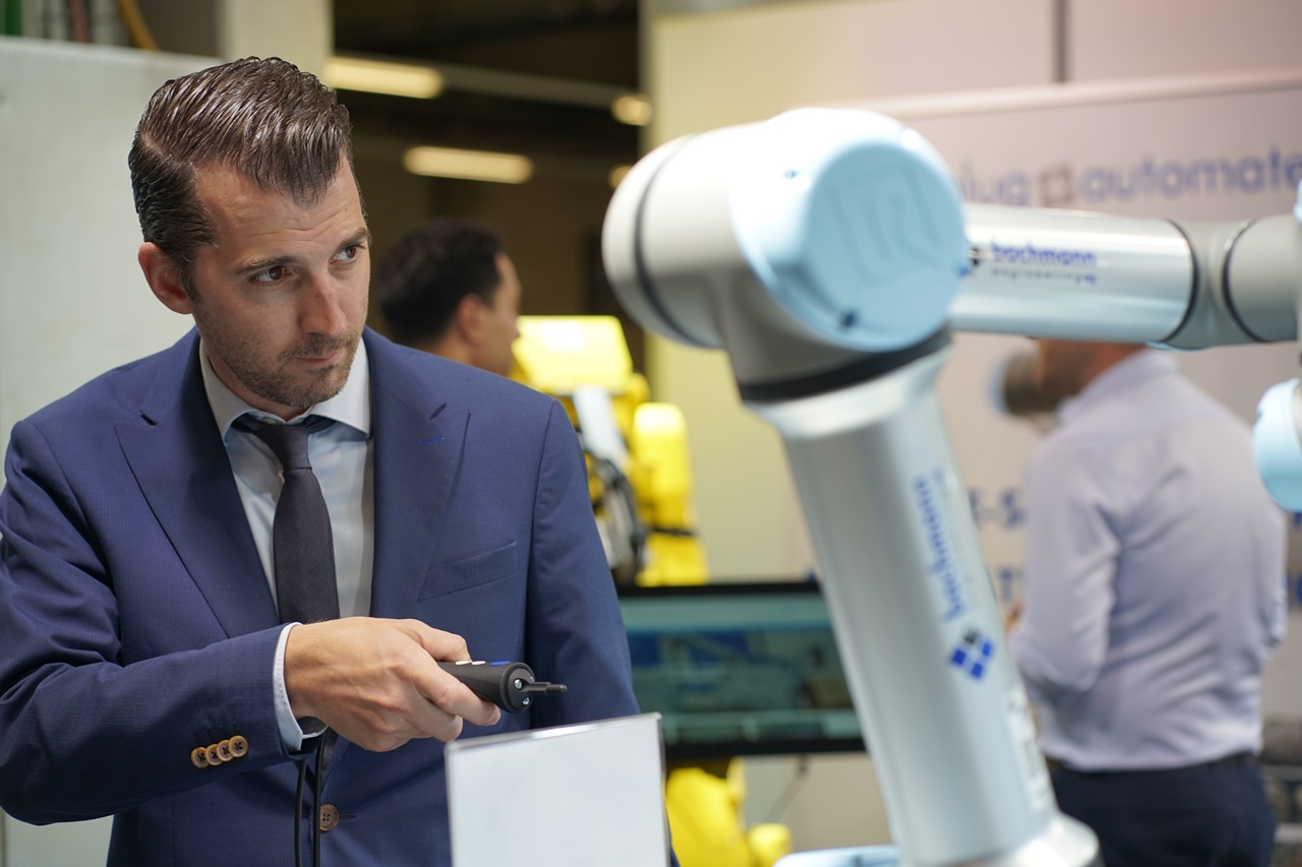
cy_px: 434
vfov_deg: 16.1
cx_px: 651
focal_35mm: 85
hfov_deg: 23.9
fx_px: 3074
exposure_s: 1/160
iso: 320
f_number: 4
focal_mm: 85
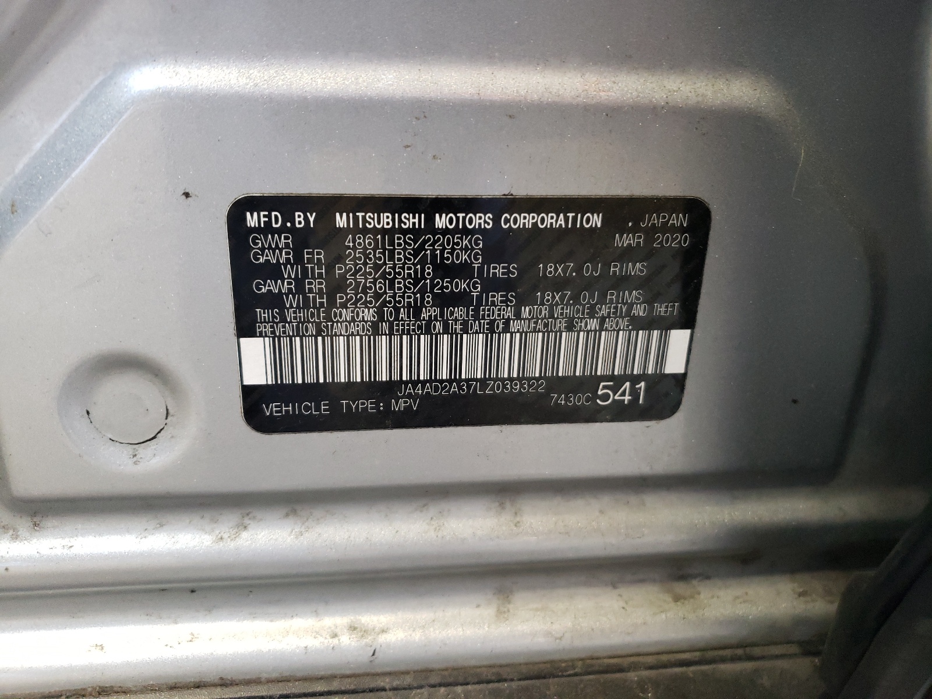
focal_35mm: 26
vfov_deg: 53.1
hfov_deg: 67.3
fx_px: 700
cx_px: 466
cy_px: 350
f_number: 1.5
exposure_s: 1/40
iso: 261
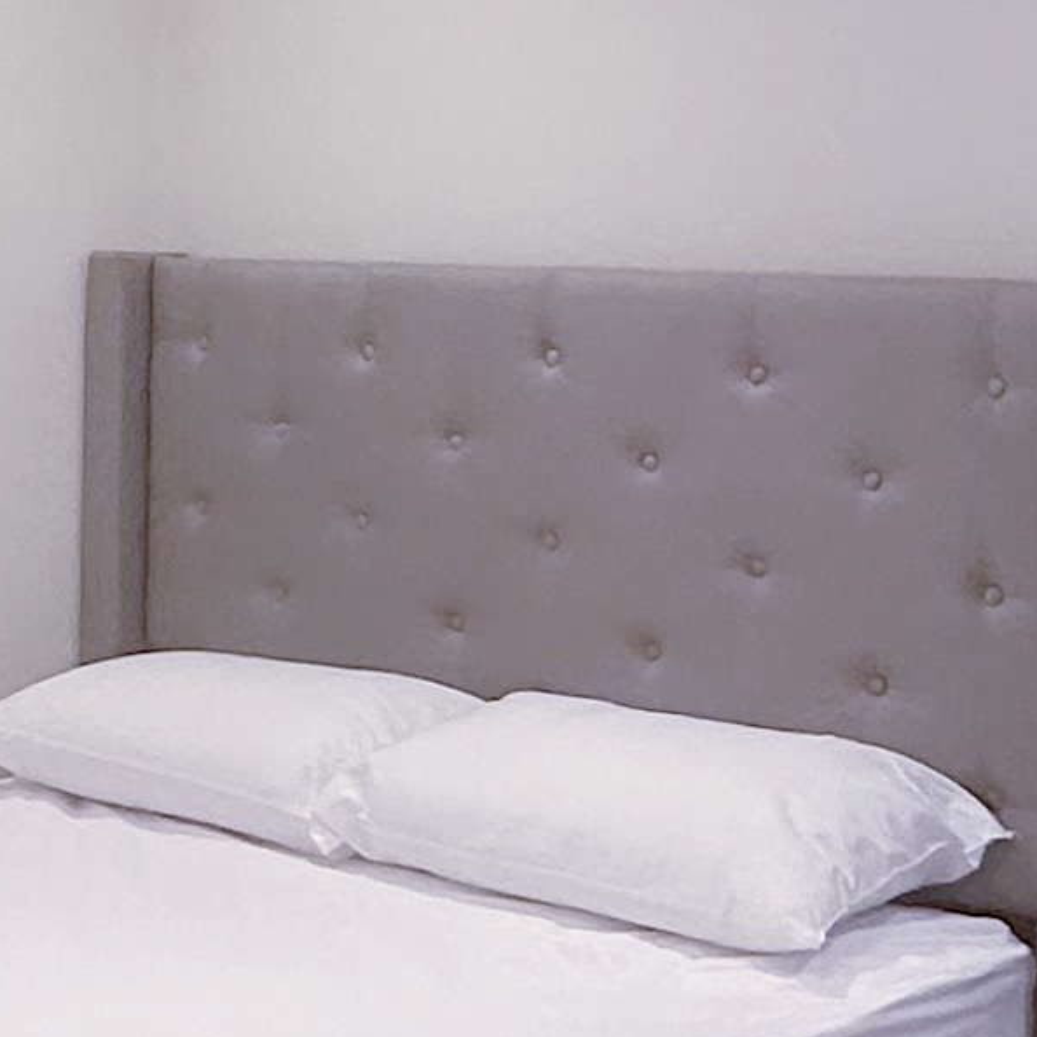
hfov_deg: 20.4
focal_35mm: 84
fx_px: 2847
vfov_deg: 20.4
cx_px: 178
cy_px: 180
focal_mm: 2.22
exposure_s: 1/100
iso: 200
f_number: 2.2
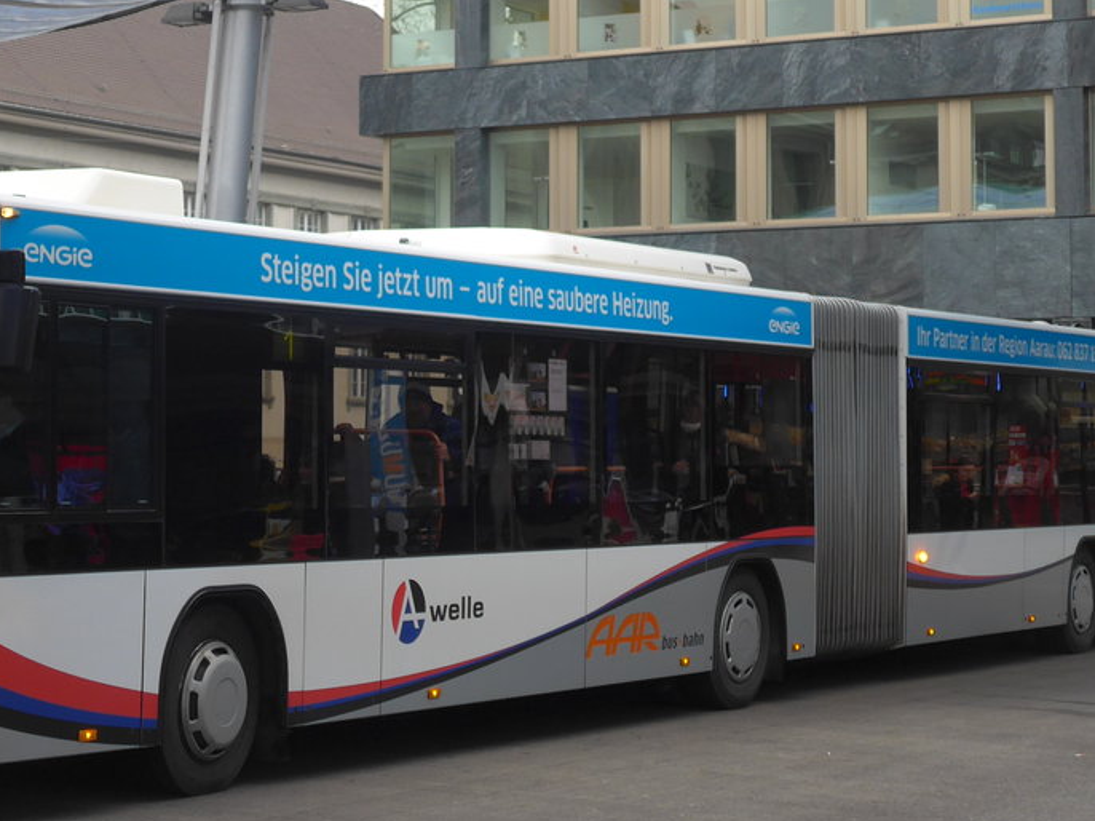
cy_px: 244
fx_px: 2878
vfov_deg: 16.2
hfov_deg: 21.4
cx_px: 332
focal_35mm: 91
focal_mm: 10.7
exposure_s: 1/60
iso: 125
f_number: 3.3
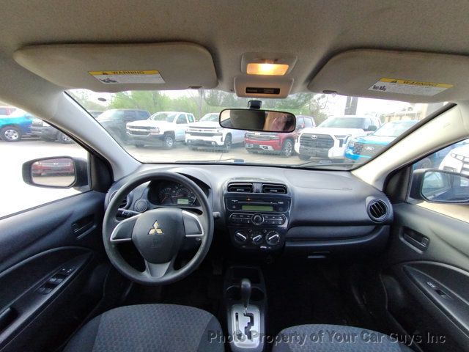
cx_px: 234
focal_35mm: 16
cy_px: 176
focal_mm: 1.66
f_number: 2.2
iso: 148
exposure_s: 1/60
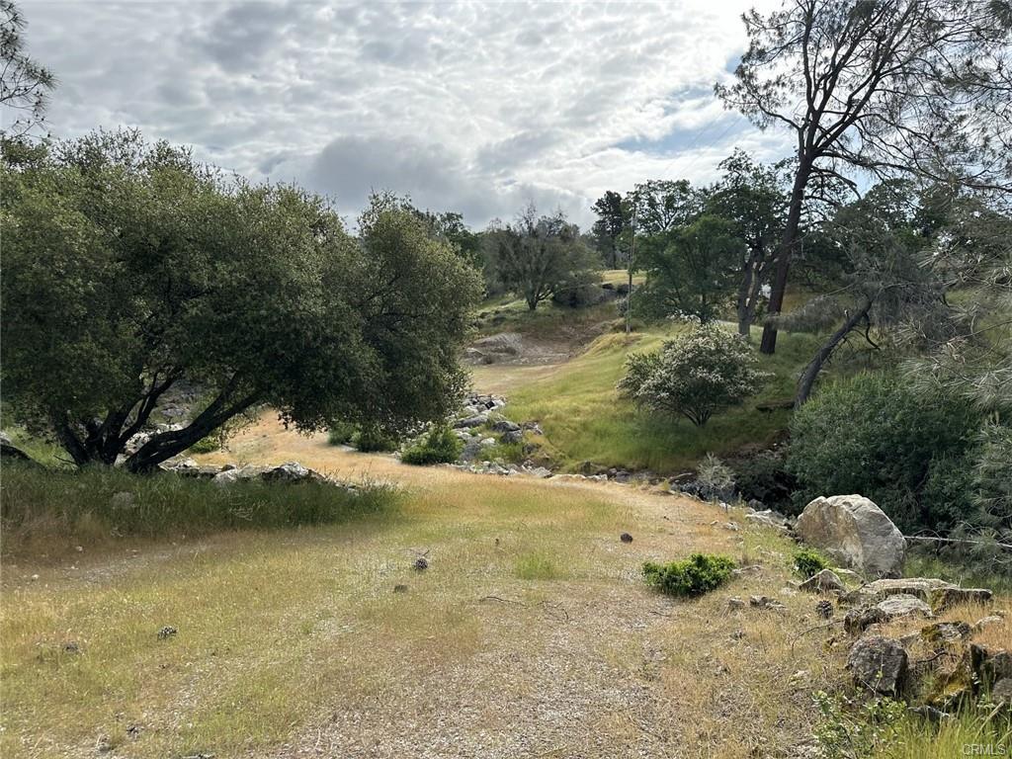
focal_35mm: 24
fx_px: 702
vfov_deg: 56.8
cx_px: 506
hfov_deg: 71.6
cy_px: 380
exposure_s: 1/4762
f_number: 1.78
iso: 80
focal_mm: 6.86
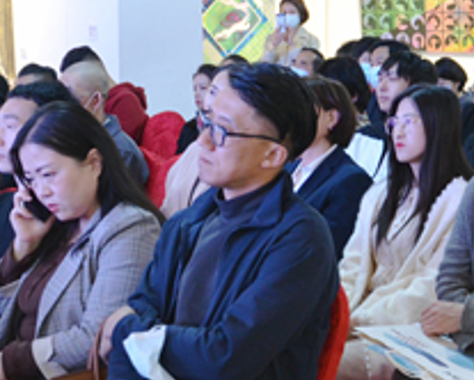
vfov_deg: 16.5
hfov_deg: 20.1
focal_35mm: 93
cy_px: 147
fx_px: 1309
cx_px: 442
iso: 1600
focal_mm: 25
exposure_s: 1/20
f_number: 4
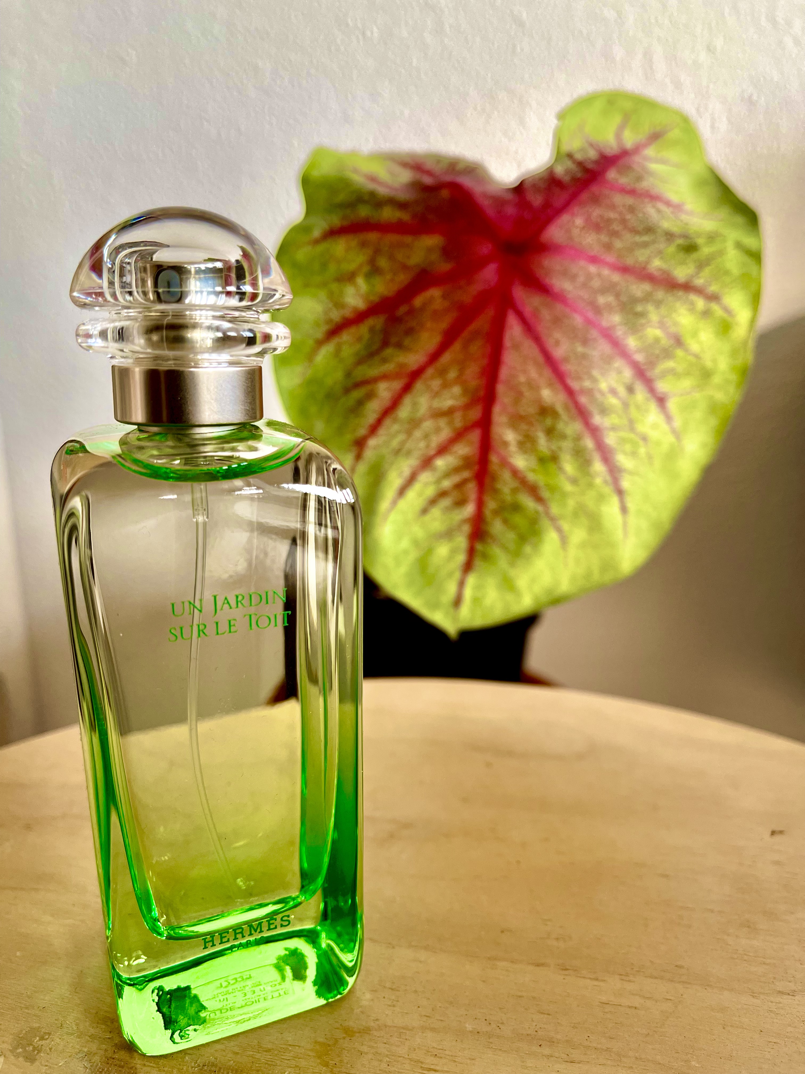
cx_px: 402
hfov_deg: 53.1
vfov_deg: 67.3
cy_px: 537
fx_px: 806
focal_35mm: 26
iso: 125
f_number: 1.6
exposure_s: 1/121
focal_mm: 5.1
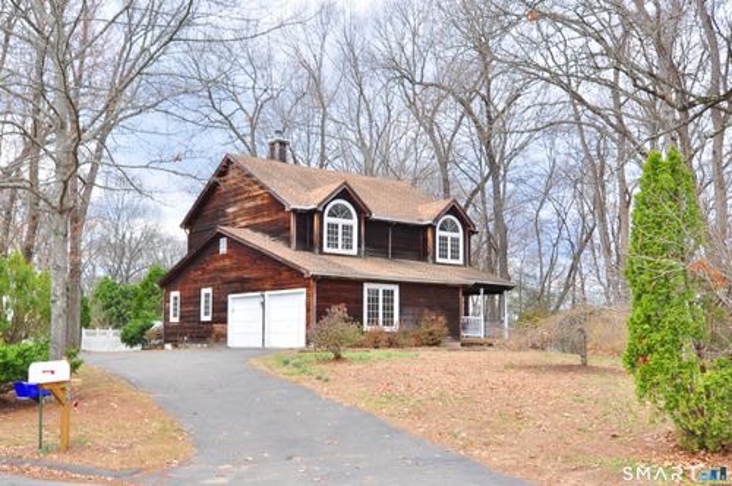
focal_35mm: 30
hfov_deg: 62.0
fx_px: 609
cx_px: 366
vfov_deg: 43.5
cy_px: 243
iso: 200
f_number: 8
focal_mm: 20
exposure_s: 1/80
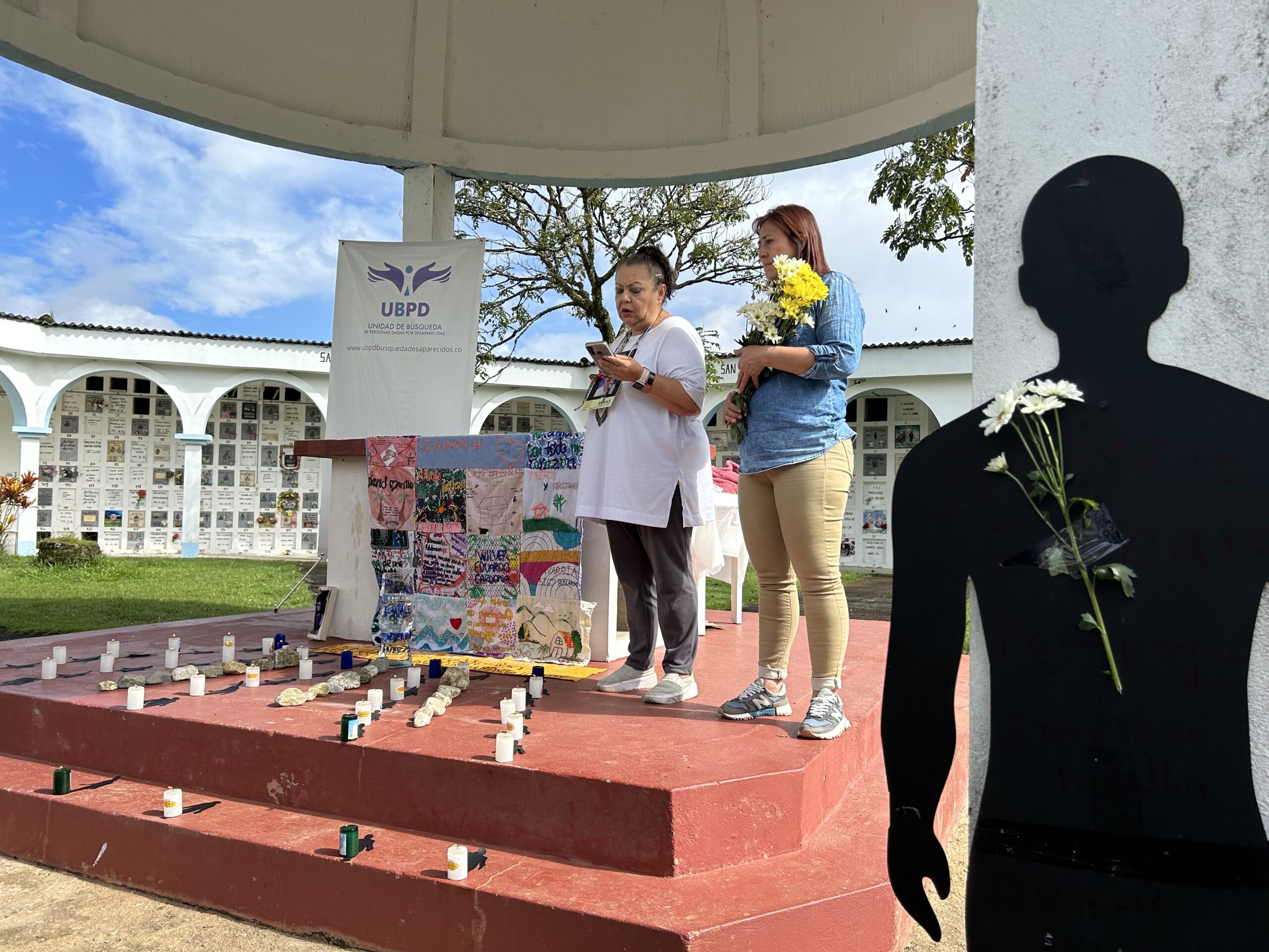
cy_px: 476
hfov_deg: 67.3
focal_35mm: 26
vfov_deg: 53.1
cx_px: 634
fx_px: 953
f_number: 1.5
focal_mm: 5.7
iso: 50
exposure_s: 1/3077
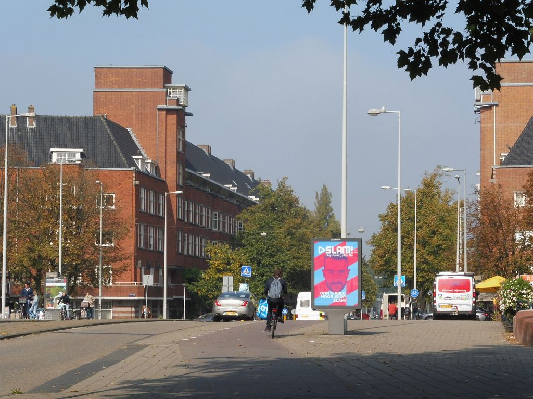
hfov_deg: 17.1
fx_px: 1769
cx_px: 266
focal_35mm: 115
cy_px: 200
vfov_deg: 12.9
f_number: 7.1
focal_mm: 20.6
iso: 100
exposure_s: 1/320
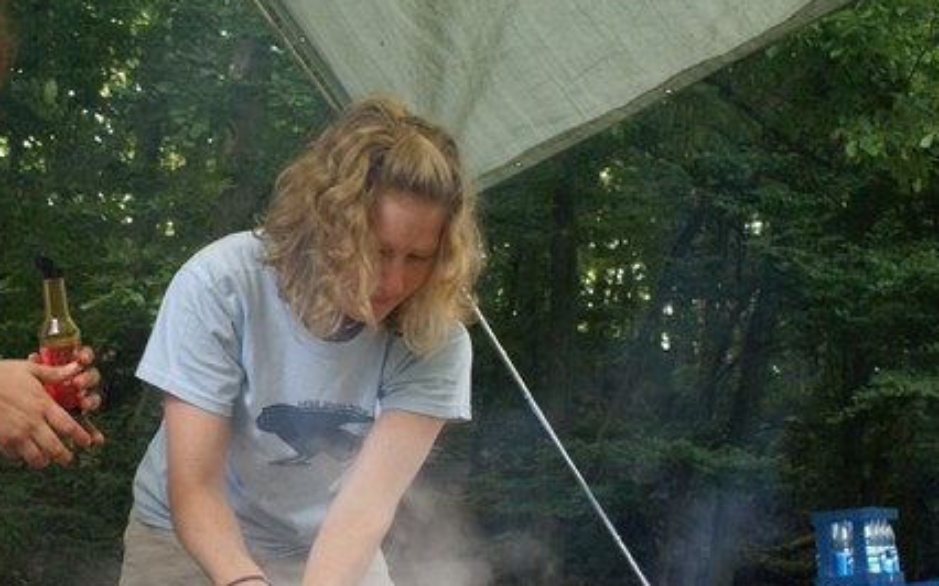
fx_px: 1765
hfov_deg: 29.7
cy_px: 414
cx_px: 361
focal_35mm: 69
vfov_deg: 18.8
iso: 800
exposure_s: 1/60
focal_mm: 30
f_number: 5
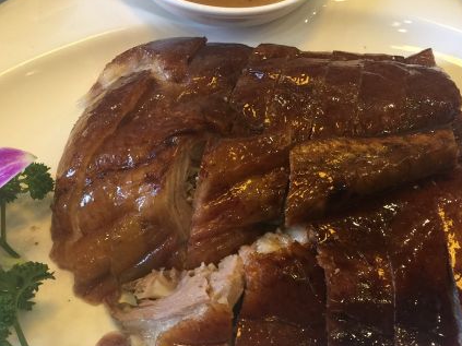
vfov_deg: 30.0
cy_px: 241
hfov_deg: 39.7
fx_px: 640
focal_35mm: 48
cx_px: 241
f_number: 2.2
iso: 64
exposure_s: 1/33
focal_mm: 4.15
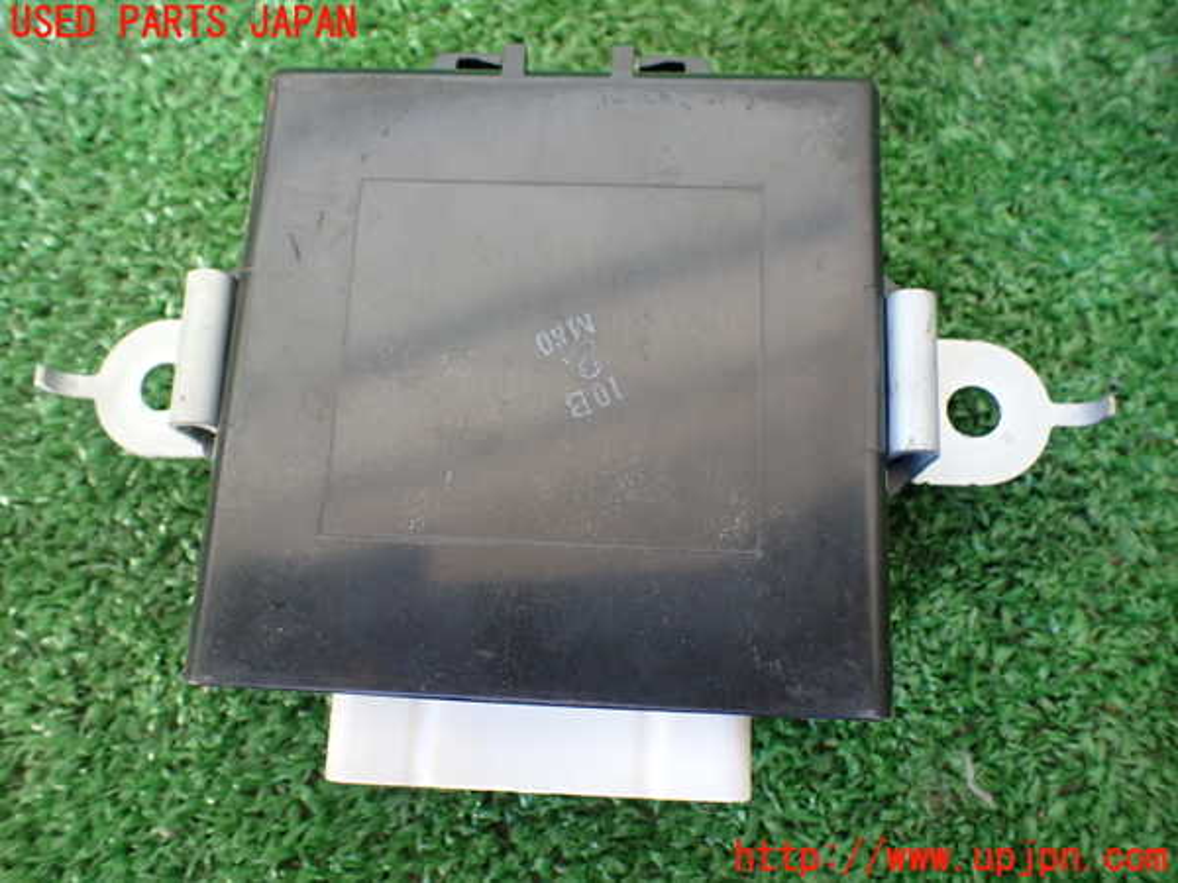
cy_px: 442
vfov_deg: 46.8
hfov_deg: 60.0
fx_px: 1021
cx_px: 589
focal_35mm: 30
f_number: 2.3
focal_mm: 5.4
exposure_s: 1/60
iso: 800
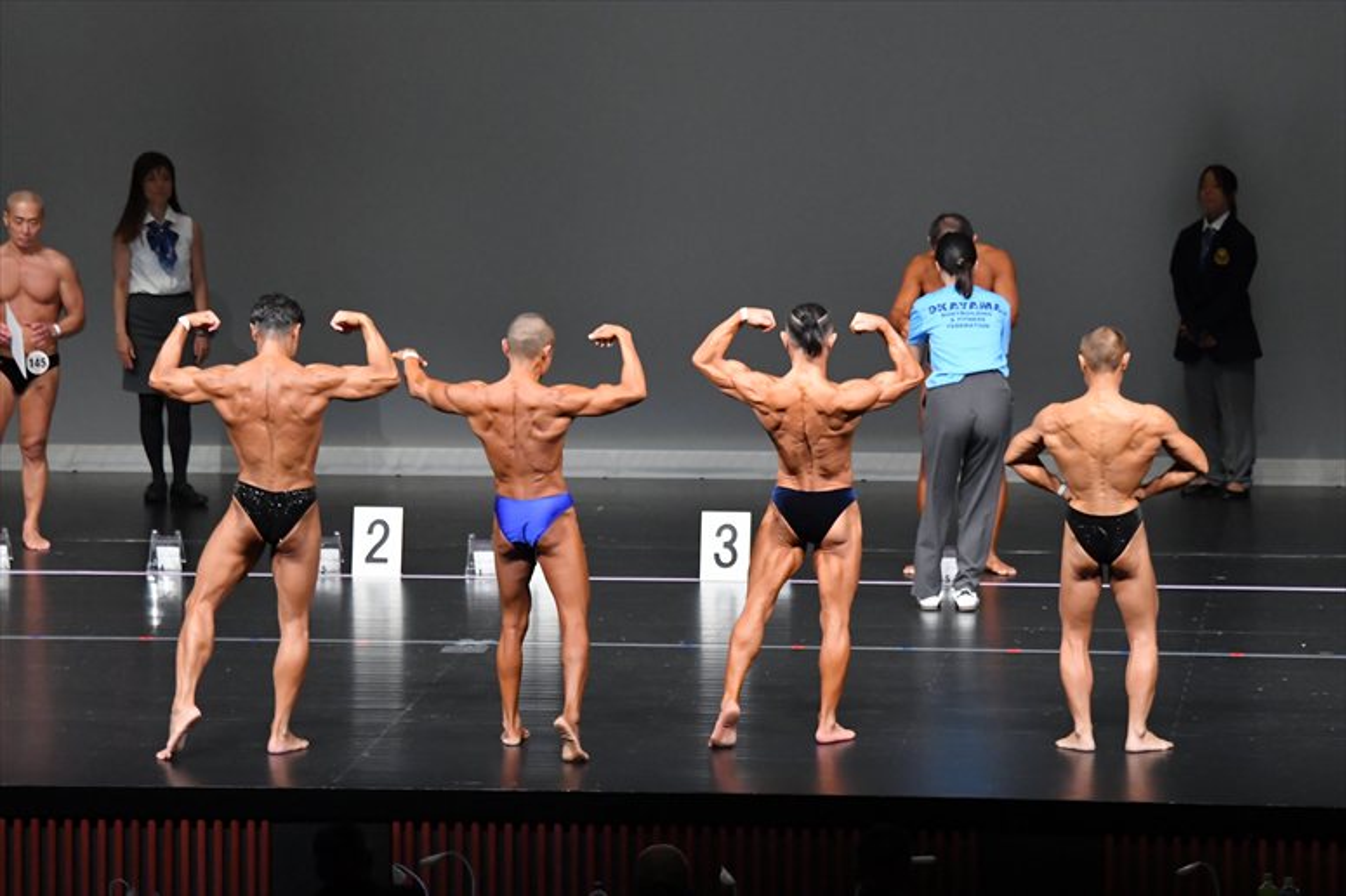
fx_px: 6839
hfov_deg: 11.2
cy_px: 448
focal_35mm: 183
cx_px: 673
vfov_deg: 7.5
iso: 5000
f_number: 5.6
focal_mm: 122
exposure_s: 1/400
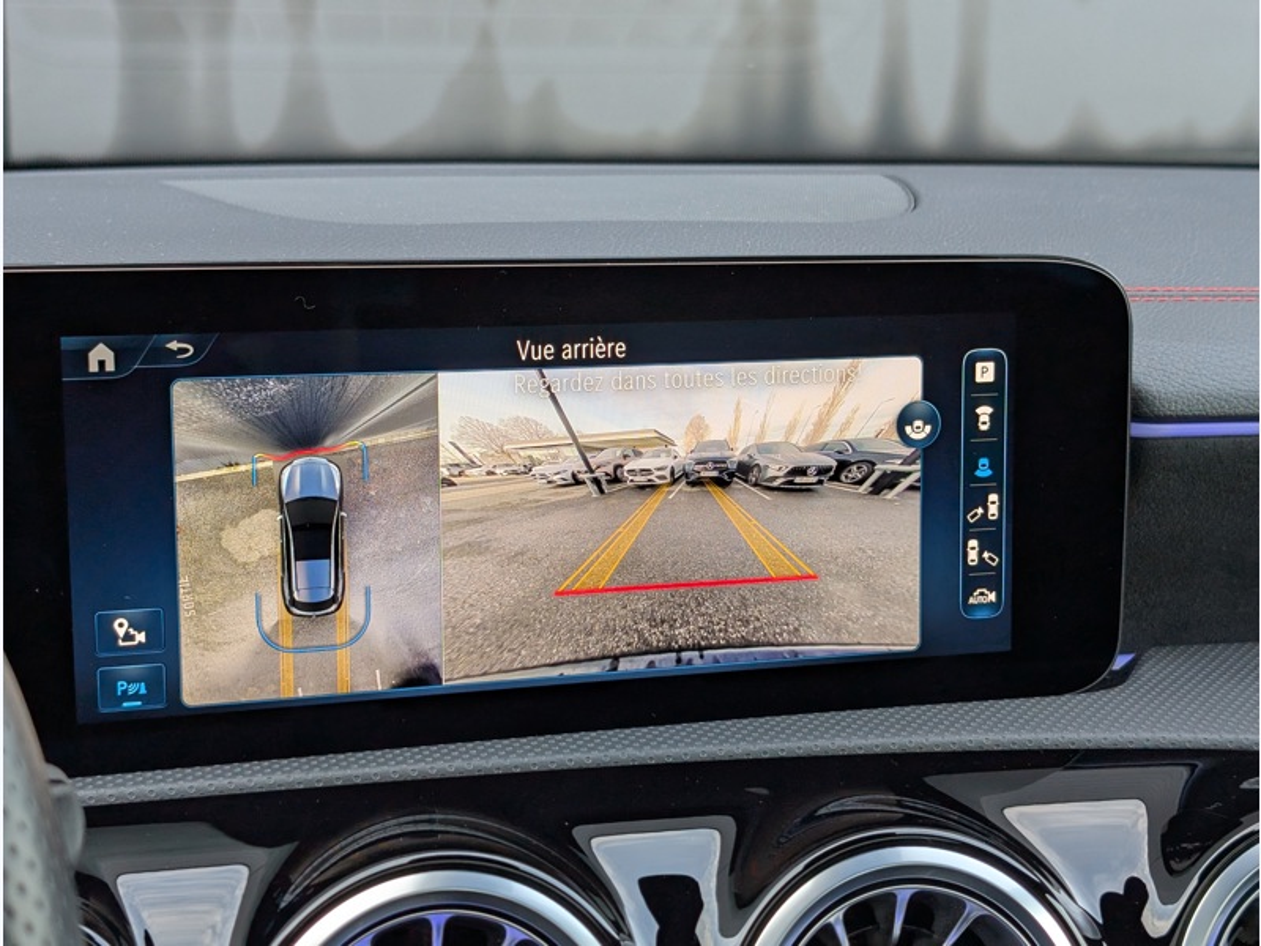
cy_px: 473
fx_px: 1785
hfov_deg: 38.9
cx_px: 630
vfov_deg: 29.7
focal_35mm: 49
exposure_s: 1/60
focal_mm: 6.9
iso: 42
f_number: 1.68
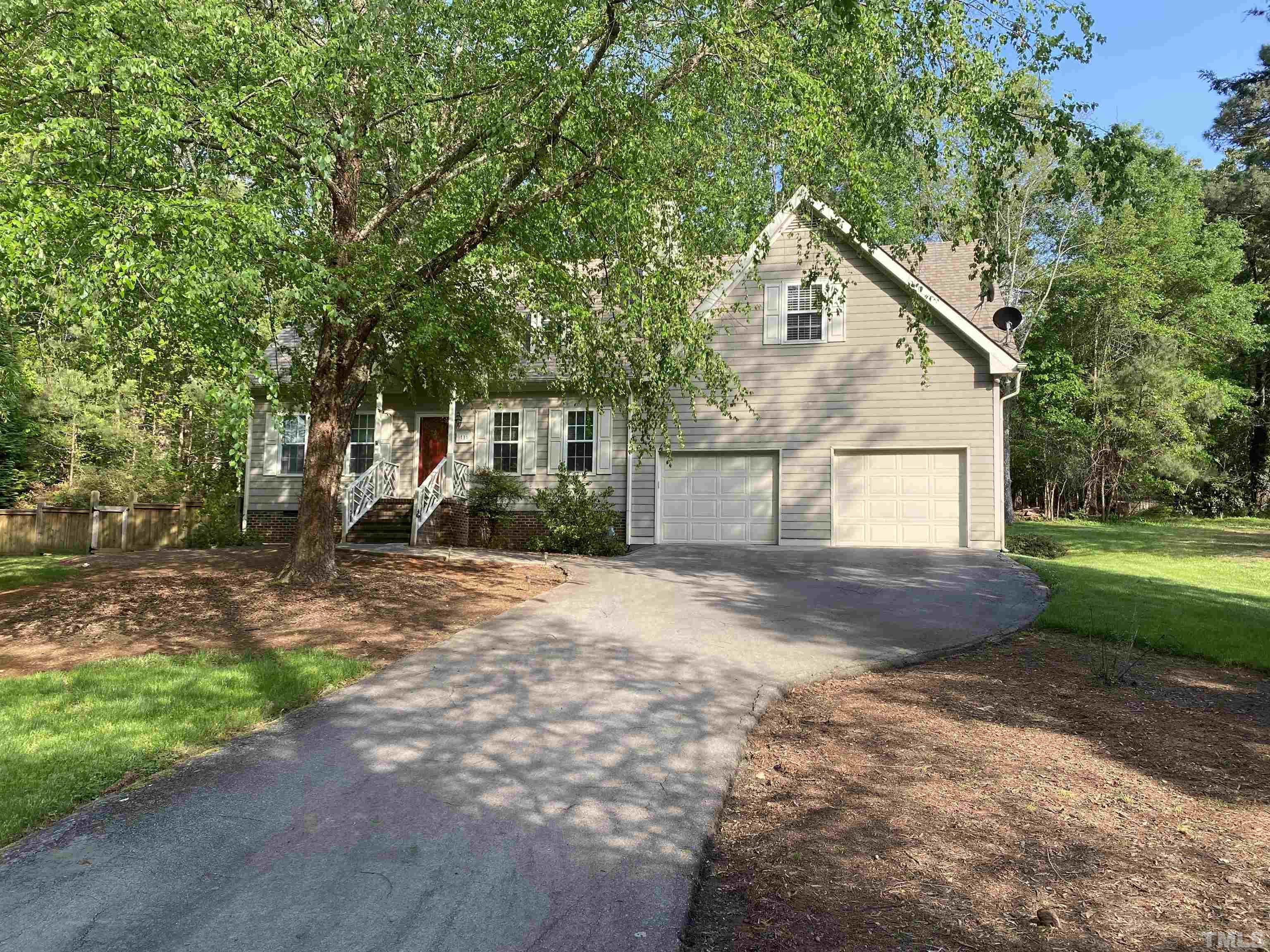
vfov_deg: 53.1
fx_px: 954
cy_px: 476
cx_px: 635
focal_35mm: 26
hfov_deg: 67.3
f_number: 1.8
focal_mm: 4.25
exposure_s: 1/647
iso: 32
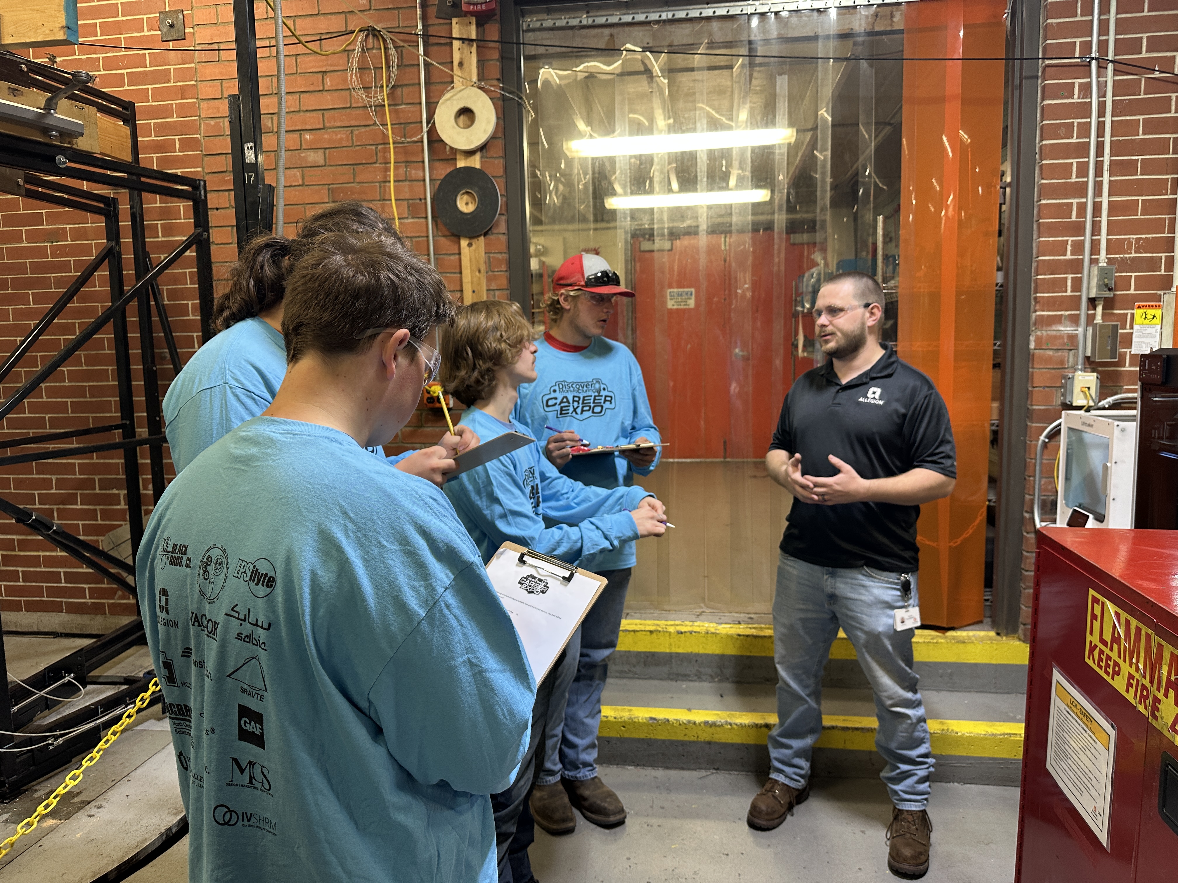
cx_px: 589
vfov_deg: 56.8
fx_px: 817
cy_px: 442
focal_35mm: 24
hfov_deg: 71.6
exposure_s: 1/60
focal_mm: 6.86
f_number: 1.78
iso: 125
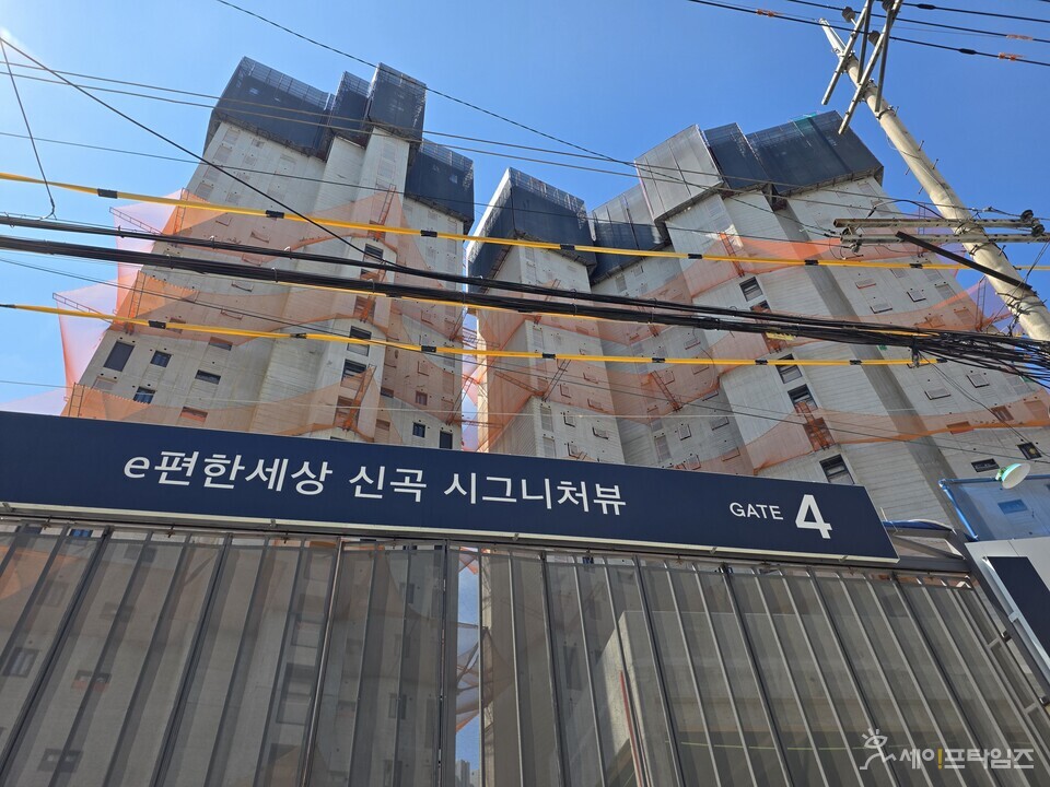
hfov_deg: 73.9
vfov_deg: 58.9
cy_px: 394
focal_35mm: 23
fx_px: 698
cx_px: 525
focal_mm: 6.25
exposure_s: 1/4650
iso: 80
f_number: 1.7
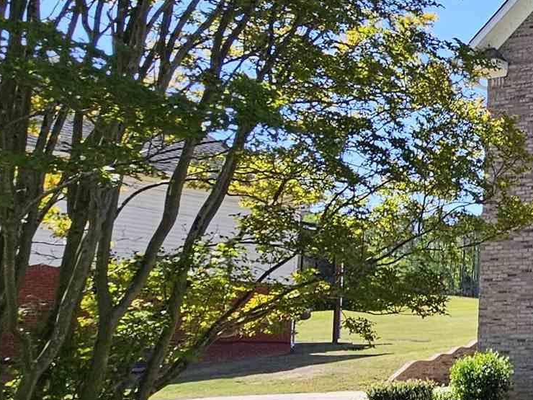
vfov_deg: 26.8
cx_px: 901
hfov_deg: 23.4
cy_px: 288
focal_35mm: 54
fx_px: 831
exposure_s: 1/1148
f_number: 2.2
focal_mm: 2.2
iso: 50
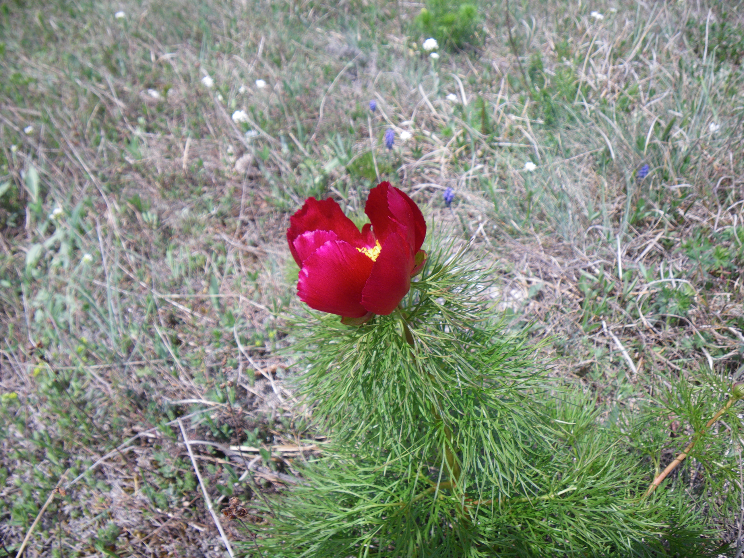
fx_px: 602
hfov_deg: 63.4
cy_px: 279
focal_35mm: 28
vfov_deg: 49.7
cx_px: 372
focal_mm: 5
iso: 50
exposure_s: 1/200
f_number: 4.2
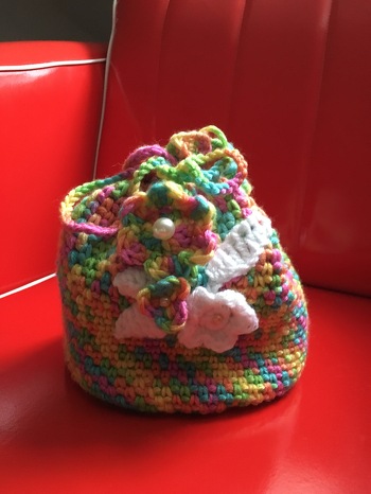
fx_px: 414
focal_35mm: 29
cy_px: 247
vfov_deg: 61.6
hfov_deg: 48.3
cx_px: 186
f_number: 2.2
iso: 250
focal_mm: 4.15
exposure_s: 1/17
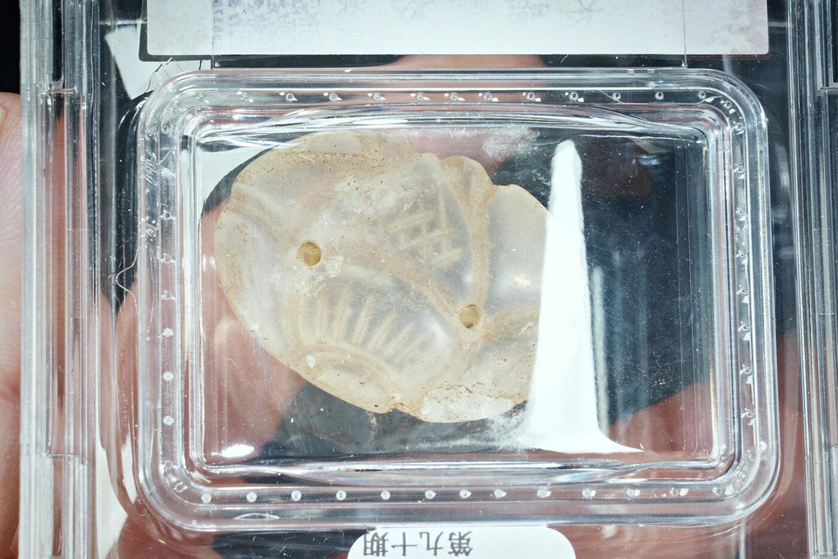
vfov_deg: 10.6
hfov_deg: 15.8
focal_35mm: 130
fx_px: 3027
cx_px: 419
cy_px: 280
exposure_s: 1/160
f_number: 18
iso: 100
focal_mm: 87
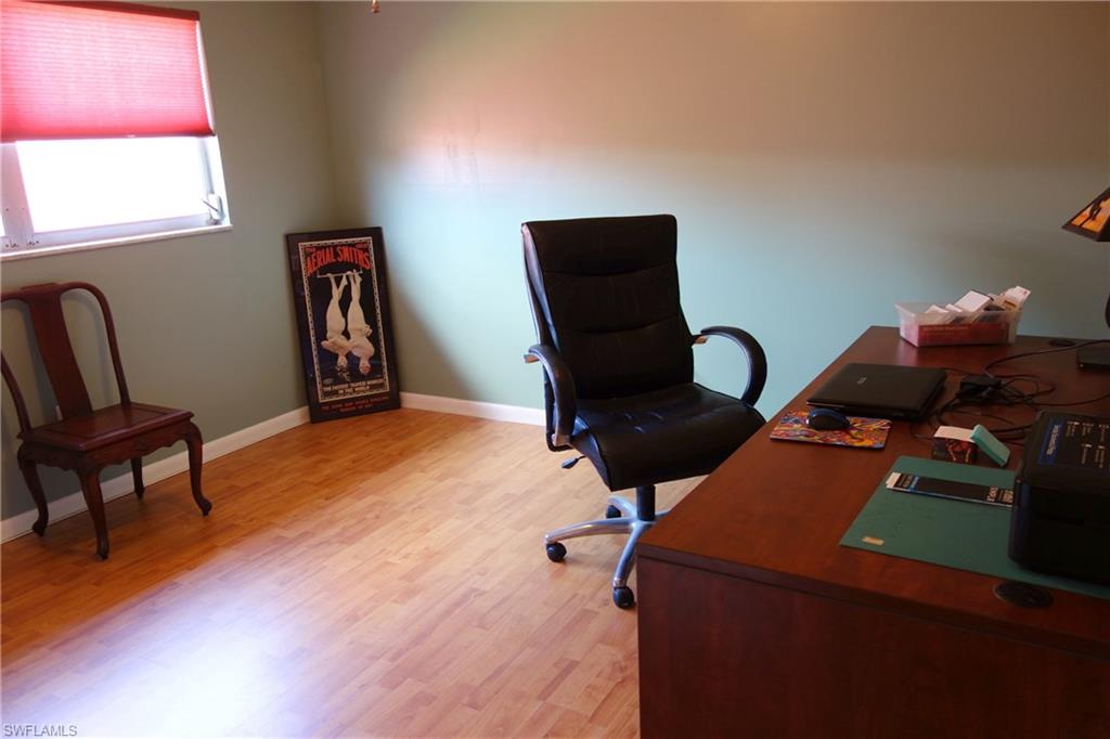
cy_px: 370
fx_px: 863
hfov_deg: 65.5
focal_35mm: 28
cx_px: 555
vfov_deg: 46.4
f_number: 1.8
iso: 160
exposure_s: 1/30
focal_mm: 10.4
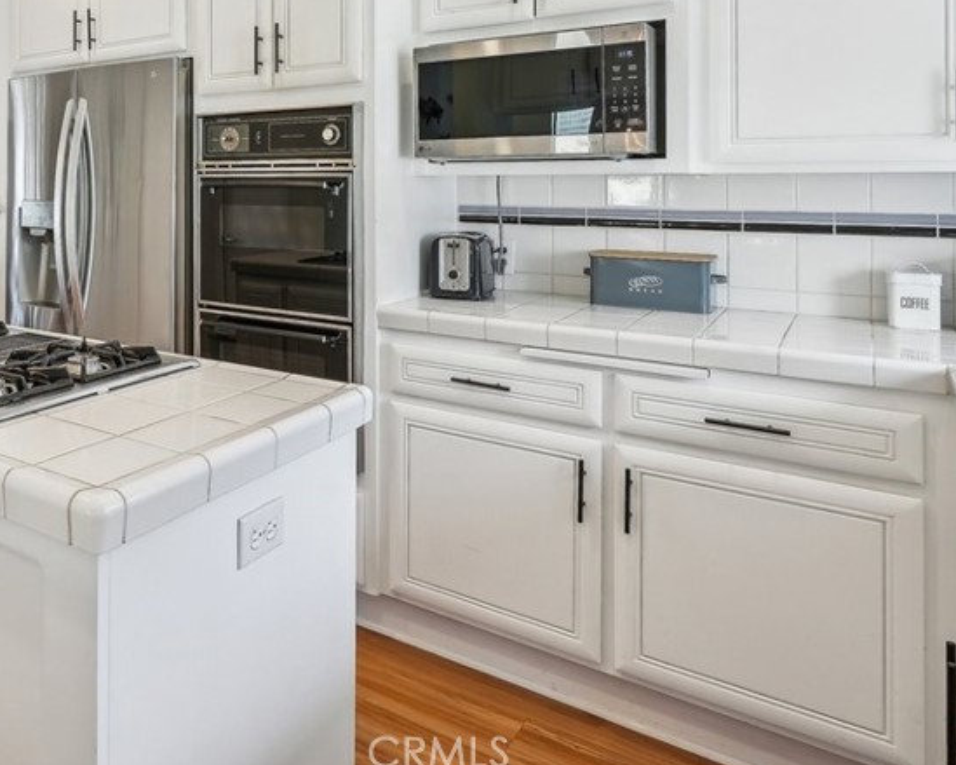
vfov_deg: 49.3
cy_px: 182
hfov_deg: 56.6
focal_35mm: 28
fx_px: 792
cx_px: 162
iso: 400
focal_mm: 16
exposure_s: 1/30
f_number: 8
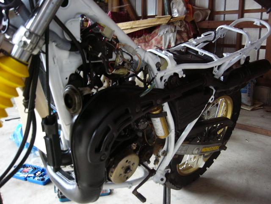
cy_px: 102
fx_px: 274
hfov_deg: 52.6
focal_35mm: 35
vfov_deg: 40.7
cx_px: 136
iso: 200
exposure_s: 1/8
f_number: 2.8
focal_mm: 5.8
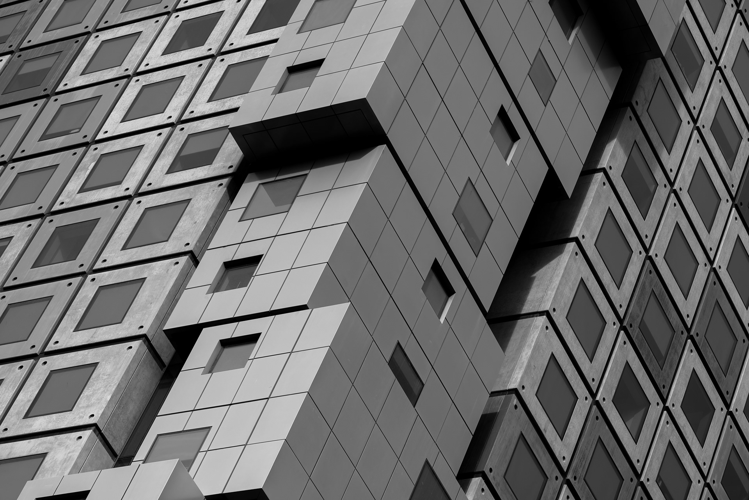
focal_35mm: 130
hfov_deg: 15.8
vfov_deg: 10.6
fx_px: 2705
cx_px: 374
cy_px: 250
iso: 110
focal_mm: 130
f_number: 8
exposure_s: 1/320
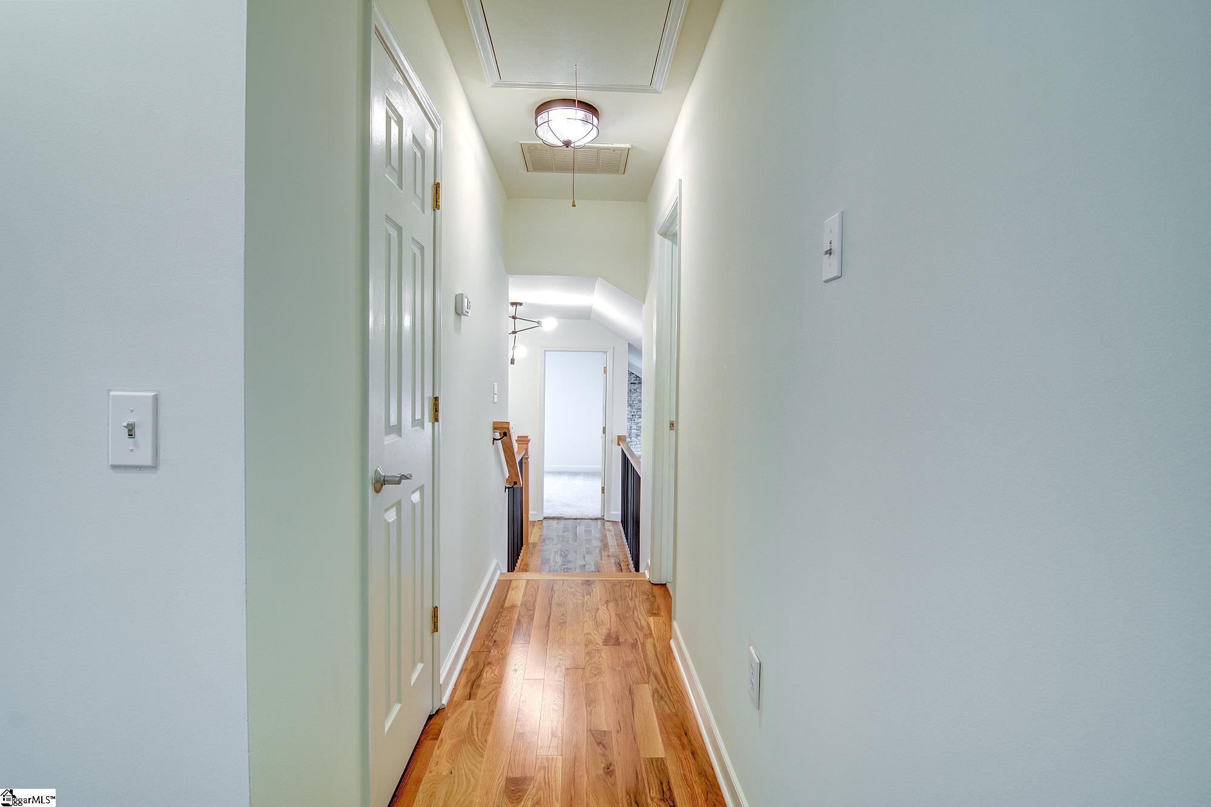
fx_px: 538
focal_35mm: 16
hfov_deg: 96.7
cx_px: 606
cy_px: 404
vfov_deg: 73.7
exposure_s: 1/8
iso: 320
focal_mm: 11
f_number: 7.1
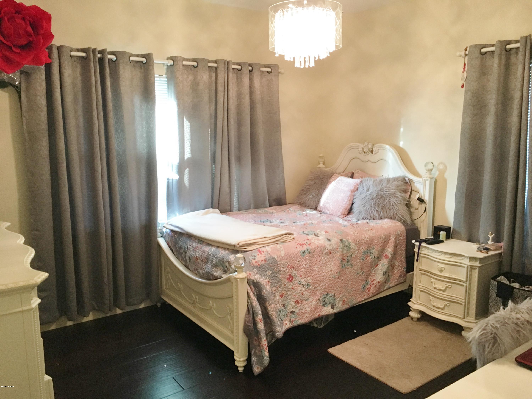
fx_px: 446
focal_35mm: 29
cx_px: 266
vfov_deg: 48.2
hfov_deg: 61.7
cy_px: 200
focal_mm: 4.15
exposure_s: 1/17
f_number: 2.2
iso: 200
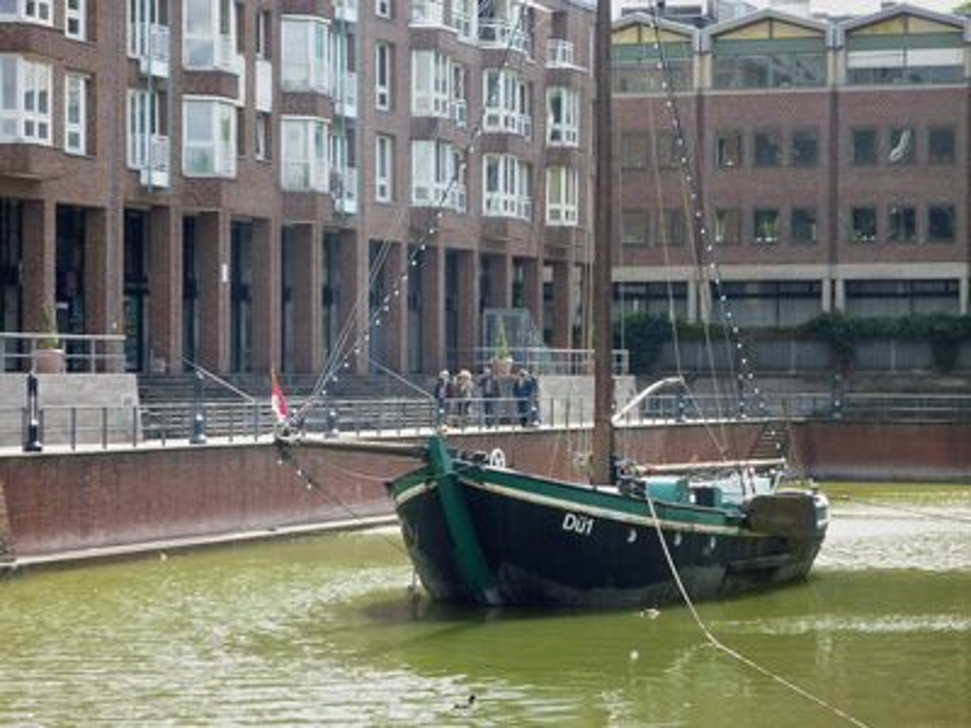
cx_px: 486
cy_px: 364
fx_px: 3366
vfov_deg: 12.3
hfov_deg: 16.4
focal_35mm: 120
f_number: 5.8
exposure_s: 1/125
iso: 125
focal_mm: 21.3
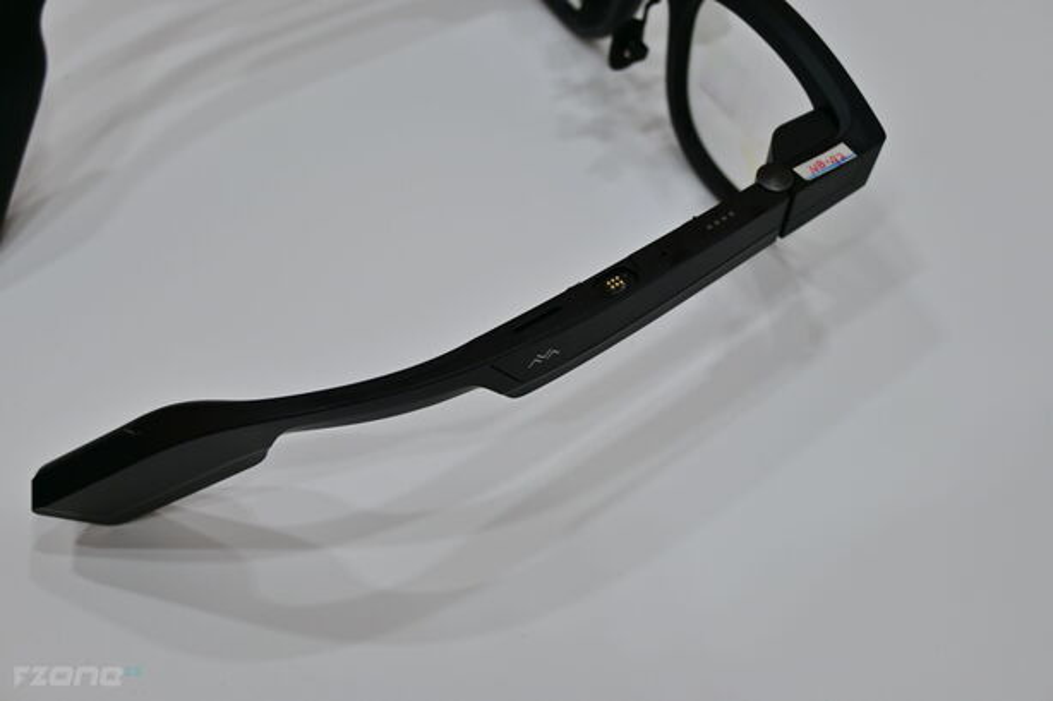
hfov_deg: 43.0
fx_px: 1338
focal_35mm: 46
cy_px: 350
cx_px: 526
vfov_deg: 29.4
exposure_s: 1/50
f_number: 4.8
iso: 200
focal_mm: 30.5
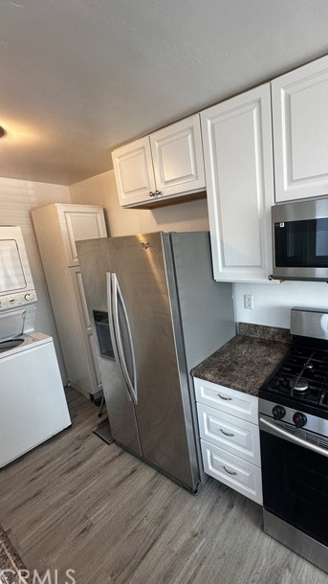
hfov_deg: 65.1
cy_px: 285
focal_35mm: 16
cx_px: 222
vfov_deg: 99.4
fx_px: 247
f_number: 2.2
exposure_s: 1/120
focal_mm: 2.22
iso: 125
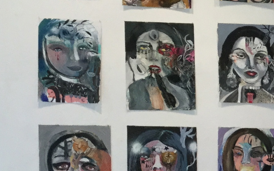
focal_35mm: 121
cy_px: 206
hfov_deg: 15.5
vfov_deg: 10.6
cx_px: 443
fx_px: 904
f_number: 2.4
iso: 50
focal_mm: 3.3
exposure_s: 1/33
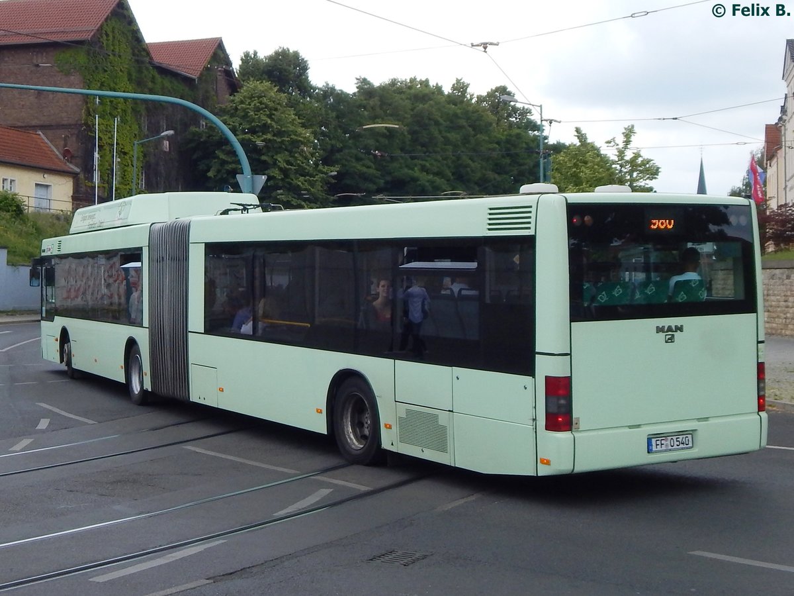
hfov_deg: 58.4
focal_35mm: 31
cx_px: 397
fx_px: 711
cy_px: 298
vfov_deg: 45.4
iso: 125
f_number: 3.2
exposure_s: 1/1250
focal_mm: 5.6
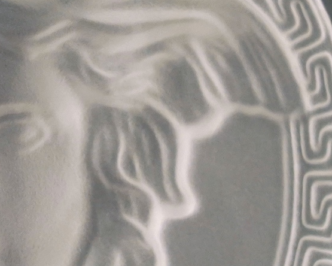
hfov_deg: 4.0
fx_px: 4785
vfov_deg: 3.2
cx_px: -25
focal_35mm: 487
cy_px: 76
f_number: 8
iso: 1250
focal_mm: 105
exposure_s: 1/125
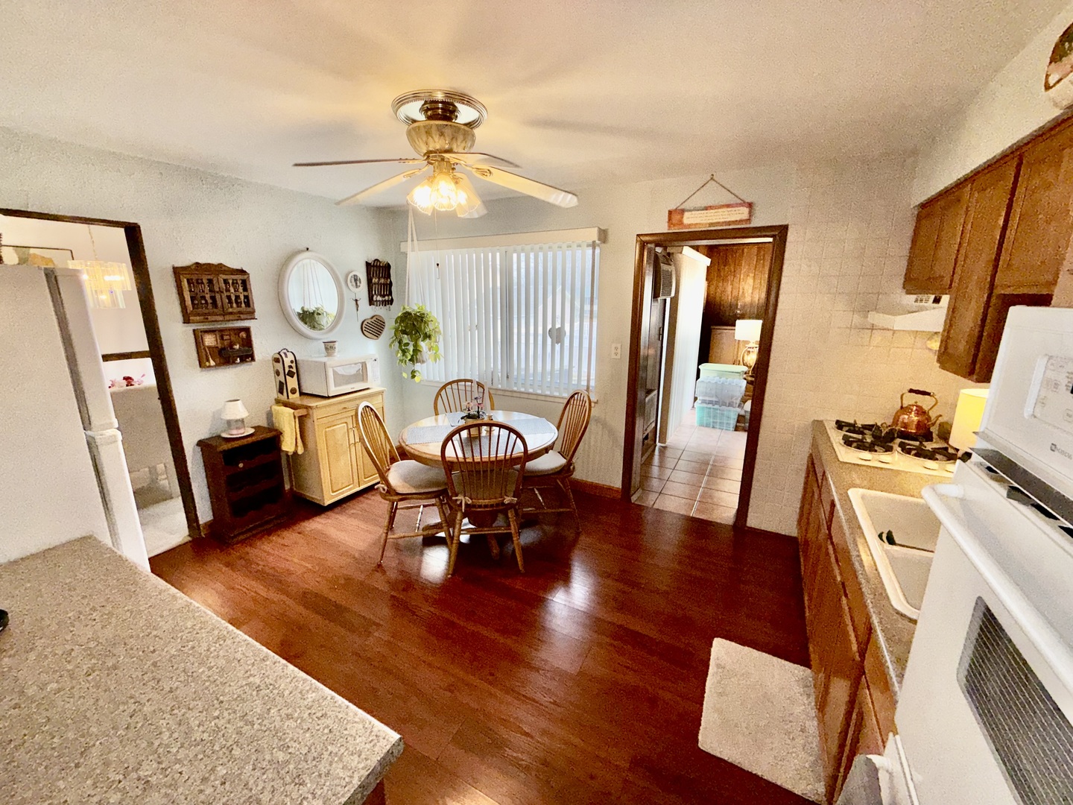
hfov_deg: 102.1
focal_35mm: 14
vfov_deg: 85.7
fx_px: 434
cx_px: 536
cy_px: 402
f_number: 2.2
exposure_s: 1/122
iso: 40
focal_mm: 2.22
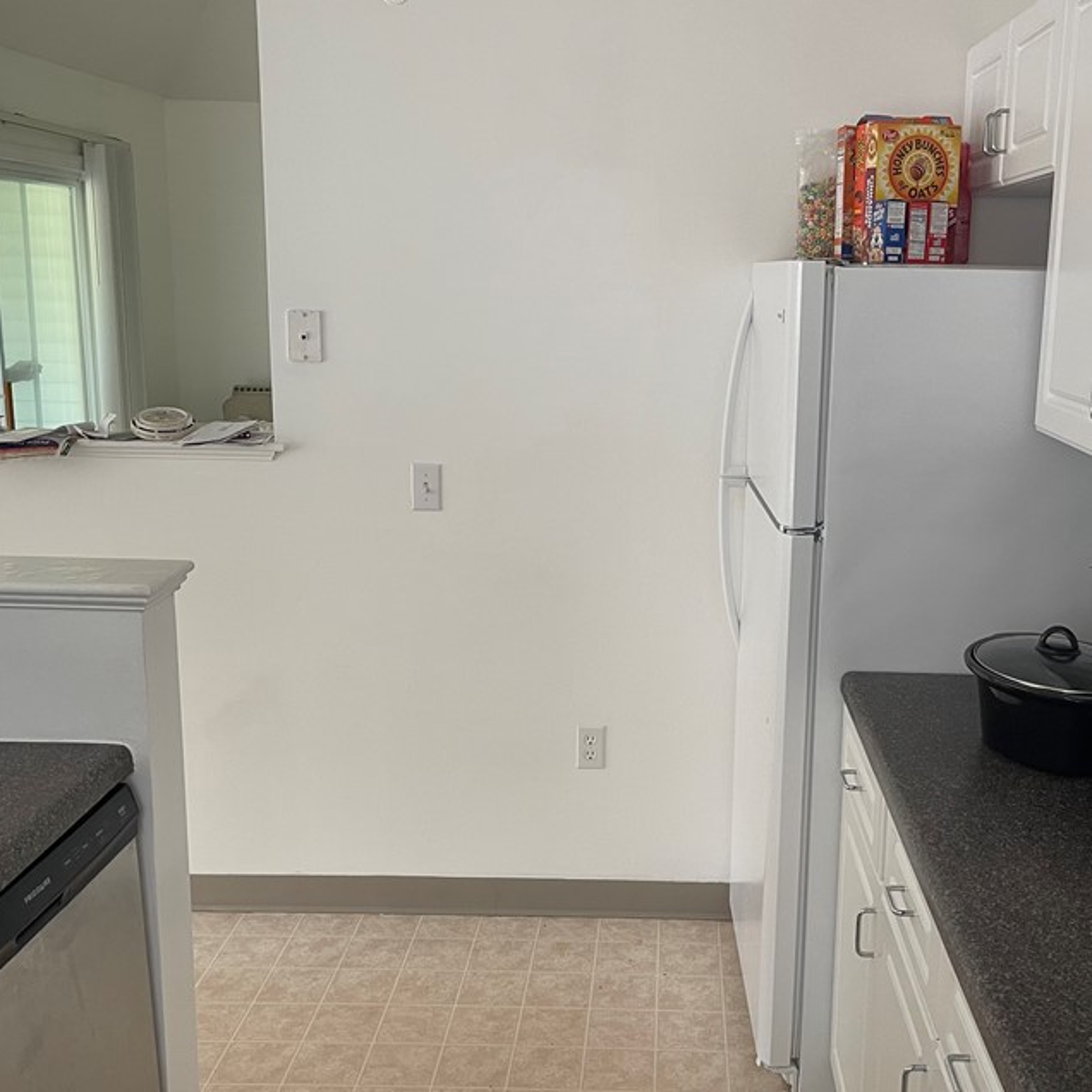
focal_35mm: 37
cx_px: 652
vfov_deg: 44.9
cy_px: 543
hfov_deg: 44.7
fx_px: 1321
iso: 125
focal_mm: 5.1
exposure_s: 1/82
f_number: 1.6
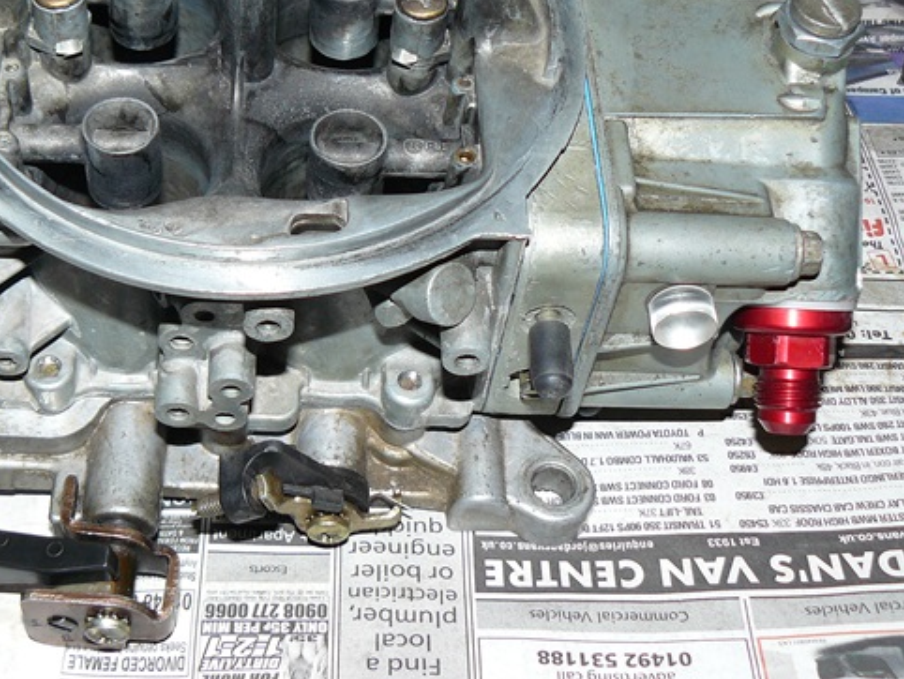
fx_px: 1437
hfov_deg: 34.2
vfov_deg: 26.4
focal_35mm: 55
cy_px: 207
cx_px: 222
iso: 100
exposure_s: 1/30
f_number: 2.8
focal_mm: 6
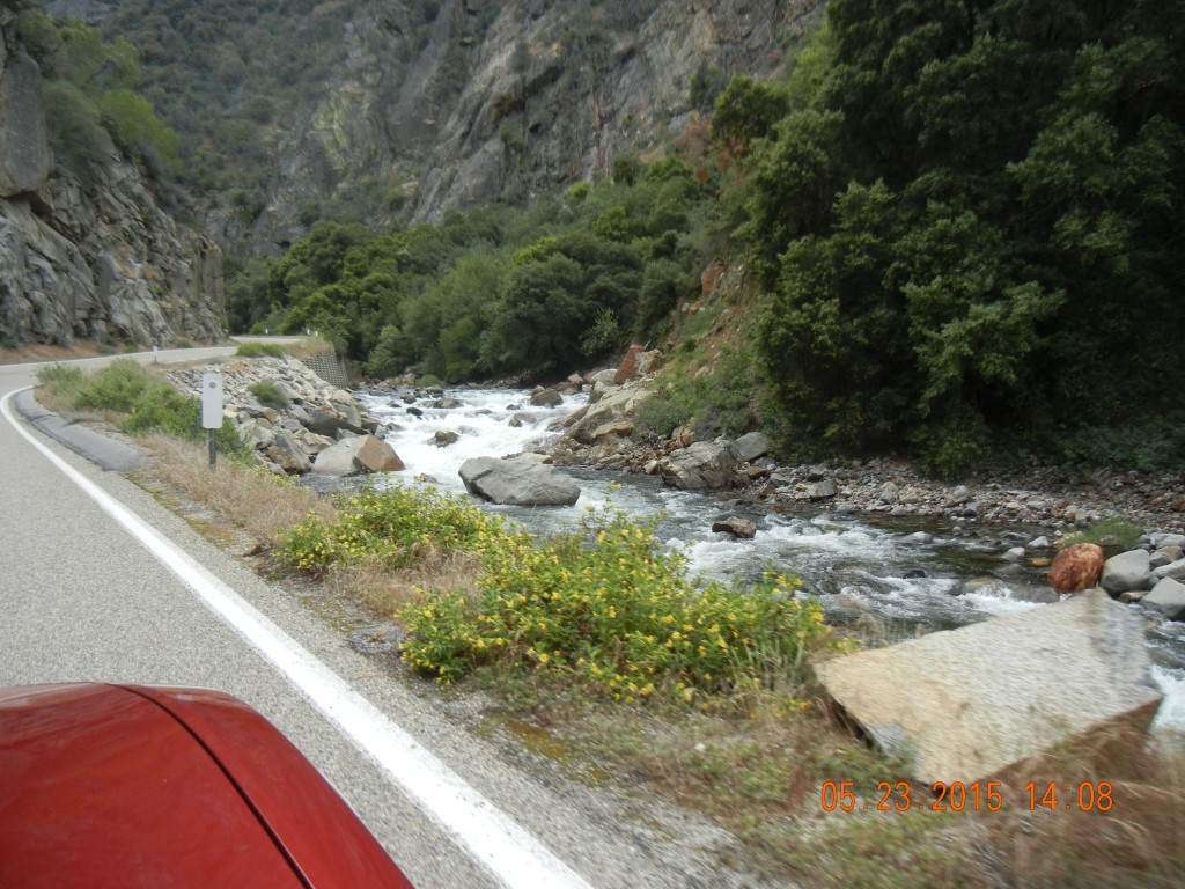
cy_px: 444
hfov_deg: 60.0
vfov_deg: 46.8
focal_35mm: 30
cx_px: 592
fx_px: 1027
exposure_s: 1/734
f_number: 3.5
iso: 160
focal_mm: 5.4
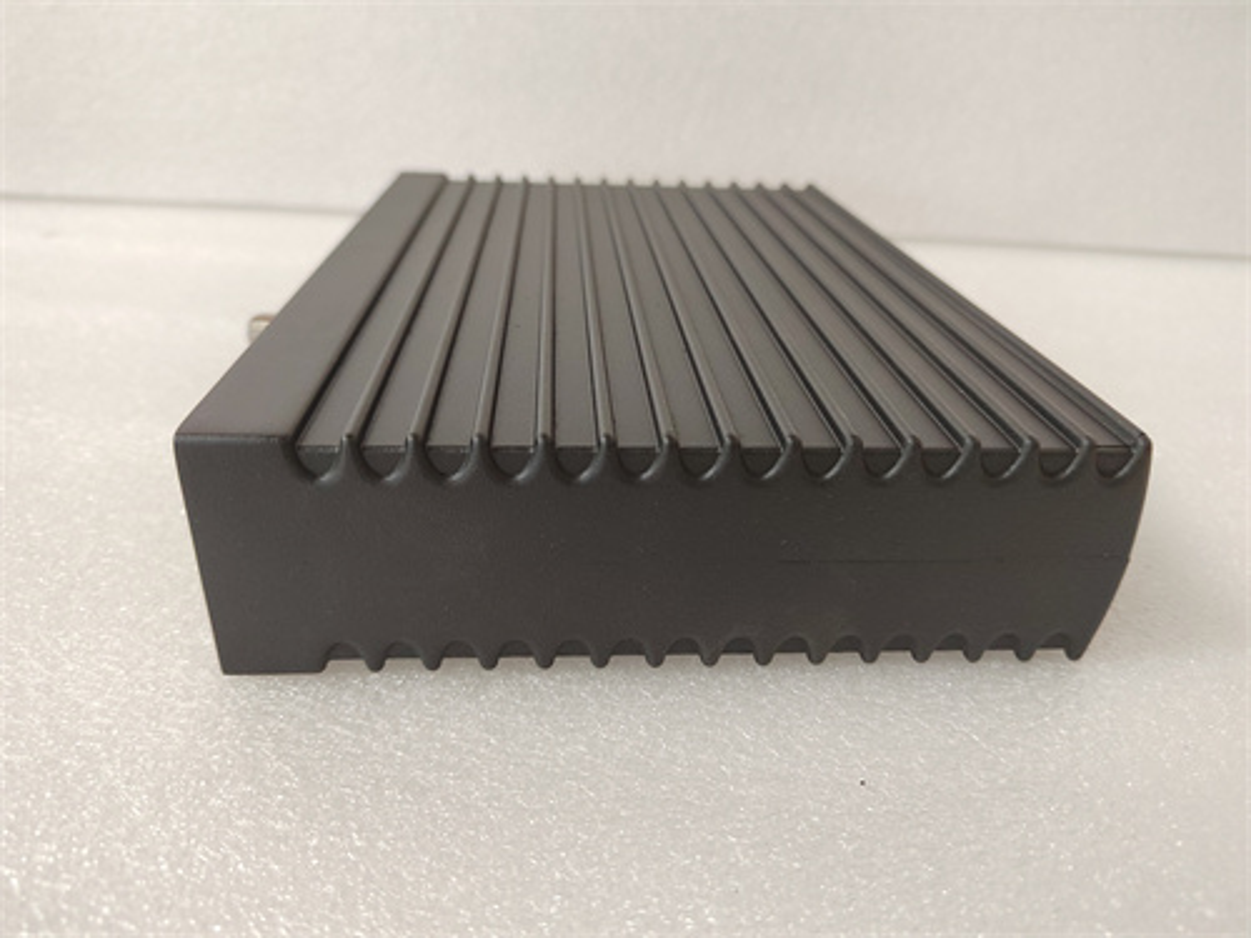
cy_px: 469
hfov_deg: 73.9
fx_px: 831
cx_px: 626
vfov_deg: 58.9
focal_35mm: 23
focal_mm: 5.52
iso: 1463
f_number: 1.9
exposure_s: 1/50
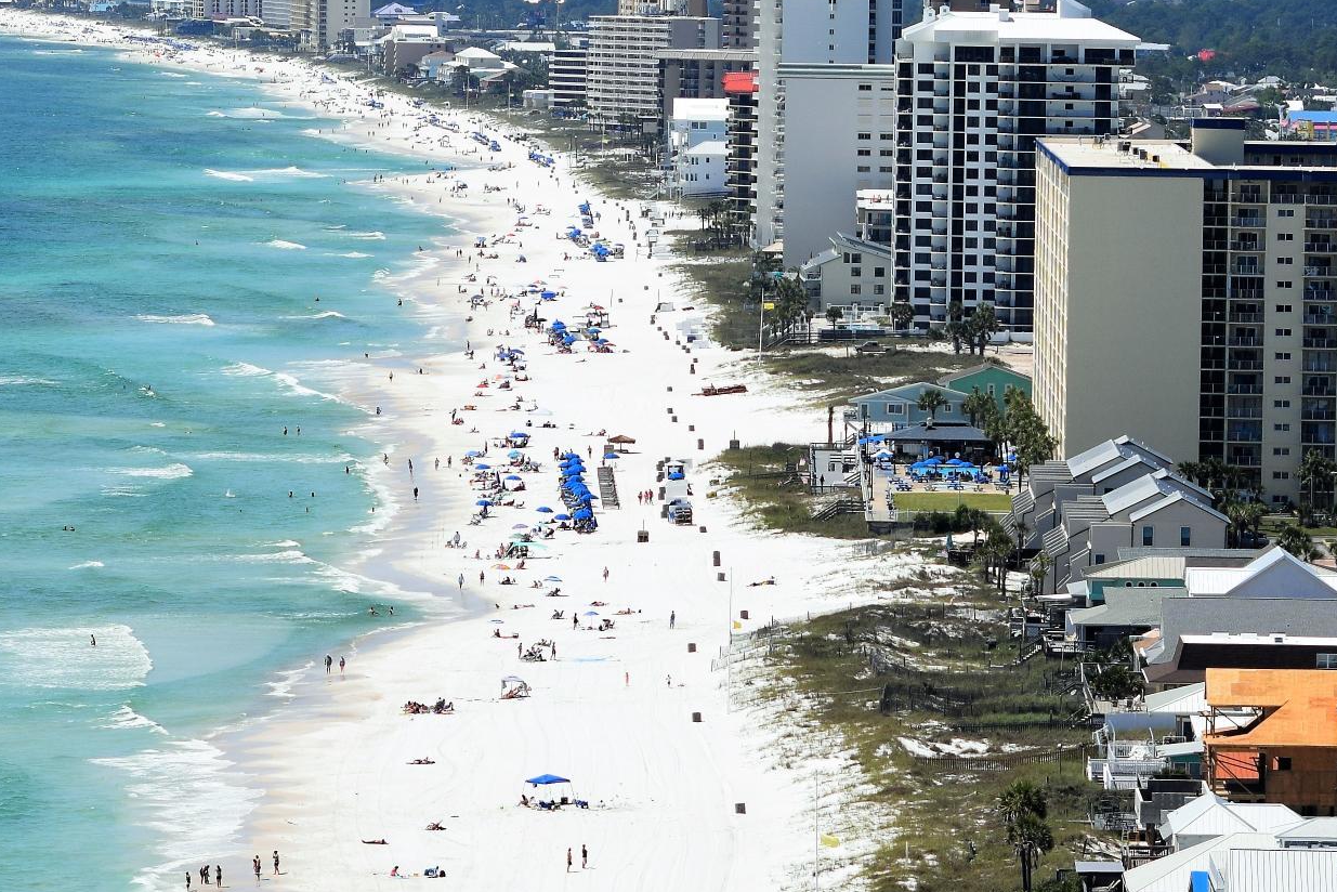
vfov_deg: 5.4
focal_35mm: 255
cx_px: 301
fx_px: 9472
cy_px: 419
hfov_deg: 8.1
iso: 200
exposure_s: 1/1000
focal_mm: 70
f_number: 8
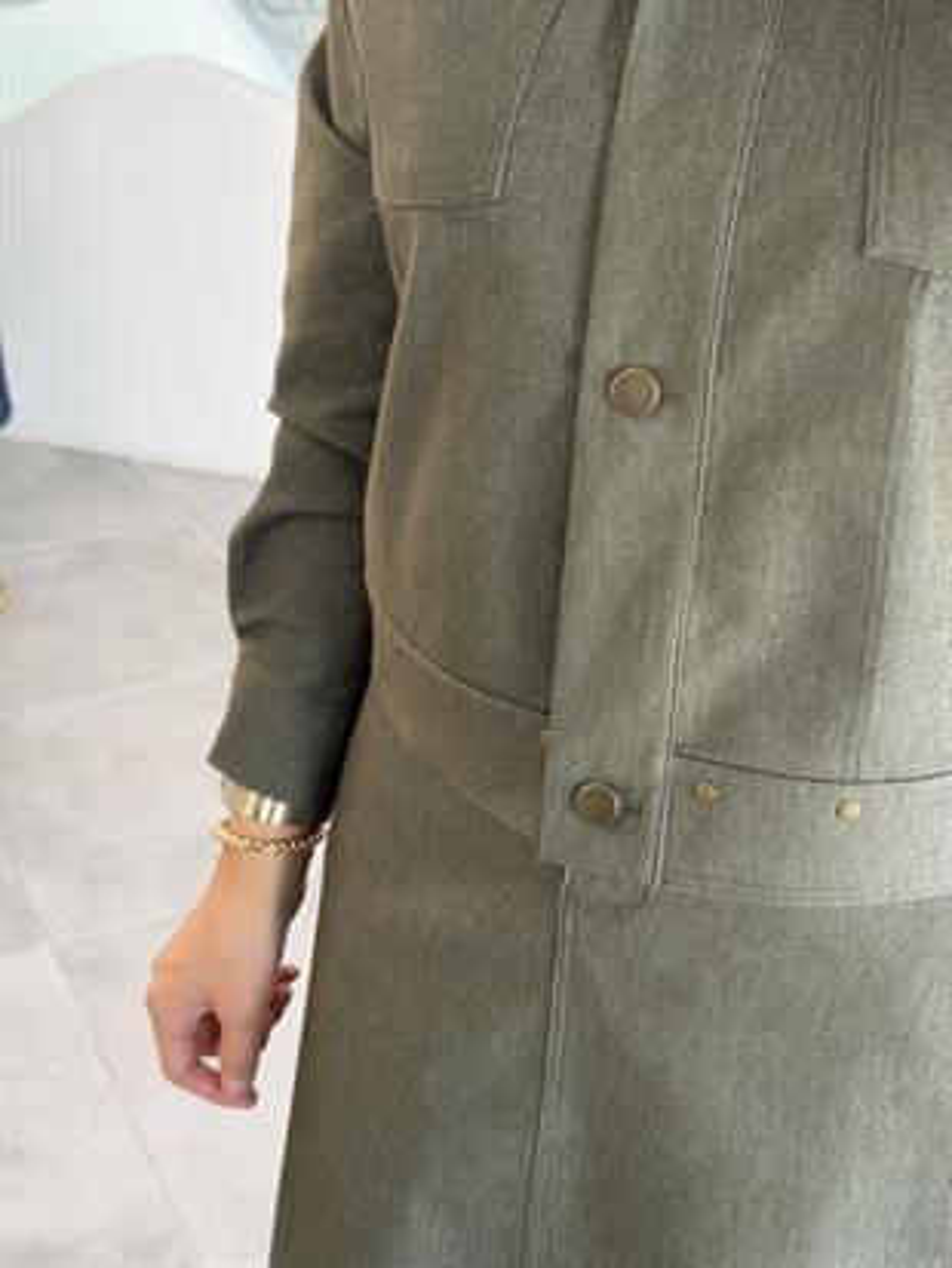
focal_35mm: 48
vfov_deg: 39.6
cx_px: 476
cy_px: 634
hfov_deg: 30.3
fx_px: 1759
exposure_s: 1/99
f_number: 1.78
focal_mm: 6.76
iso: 80
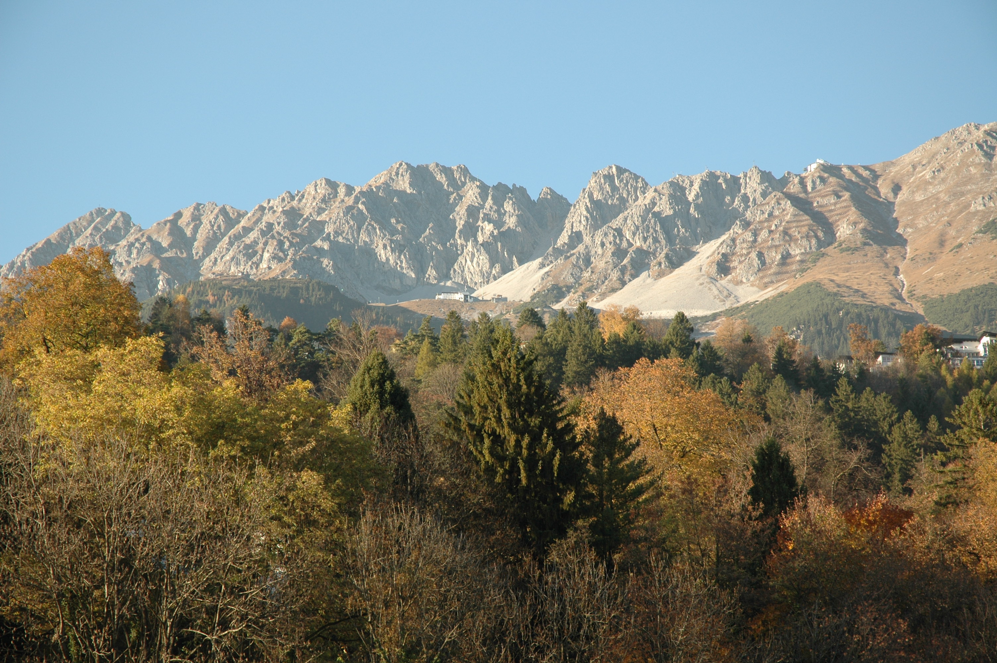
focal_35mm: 105
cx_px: 498
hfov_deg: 19.5
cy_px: 332
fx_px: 2905
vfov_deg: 13.0
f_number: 6.3
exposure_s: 1/160
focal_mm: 70
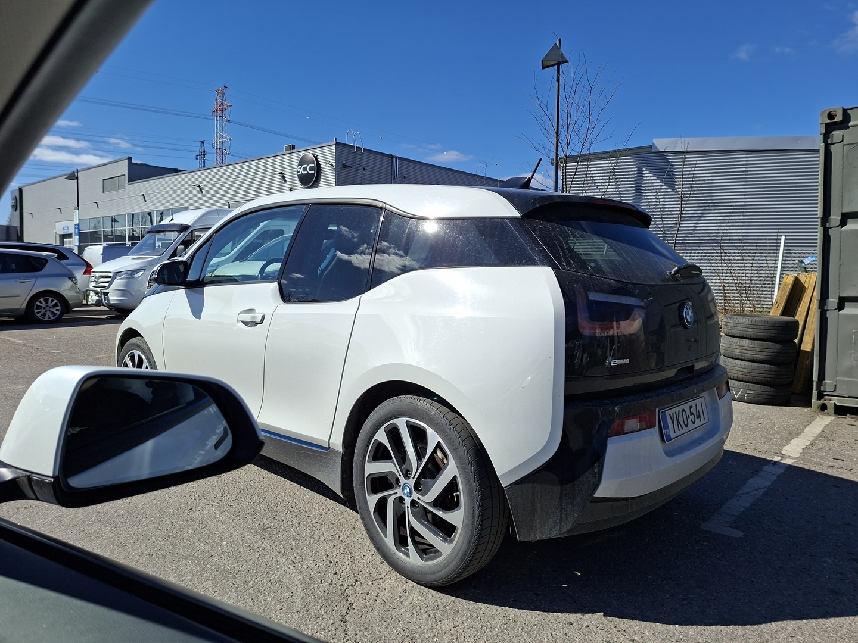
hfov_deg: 73.9
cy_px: 322
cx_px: 429
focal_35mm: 23
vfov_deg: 58.9
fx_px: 570
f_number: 1.8
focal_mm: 5.54
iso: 50
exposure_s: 1/2793
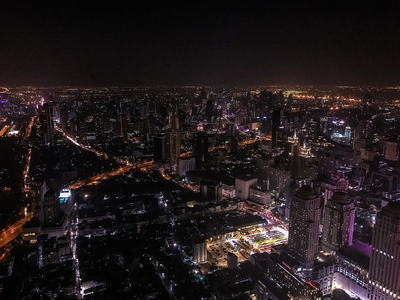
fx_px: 324
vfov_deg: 49.7
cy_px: 150
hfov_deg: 63.4
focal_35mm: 28
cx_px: 200
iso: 160
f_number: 1.8
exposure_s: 1/4
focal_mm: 3.99
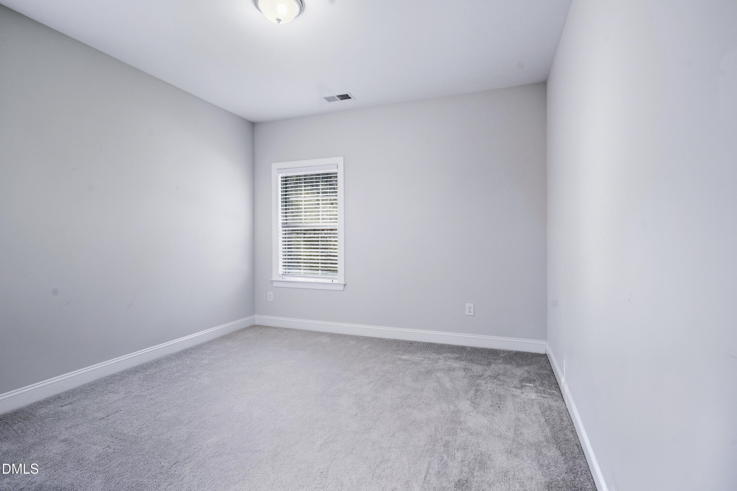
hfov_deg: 96.7
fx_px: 327
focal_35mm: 16
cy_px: 246
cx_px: 368
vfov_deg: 73.7
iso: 250
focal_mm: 16
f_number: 9
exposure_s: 1/250
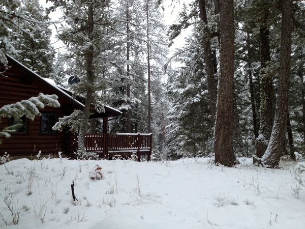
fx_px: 308
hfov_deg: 52.6
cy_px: 114
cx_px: 152
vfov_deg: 40.7
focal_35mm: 35
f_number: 2.4
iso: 100
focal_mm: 4.28
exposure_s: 1/120
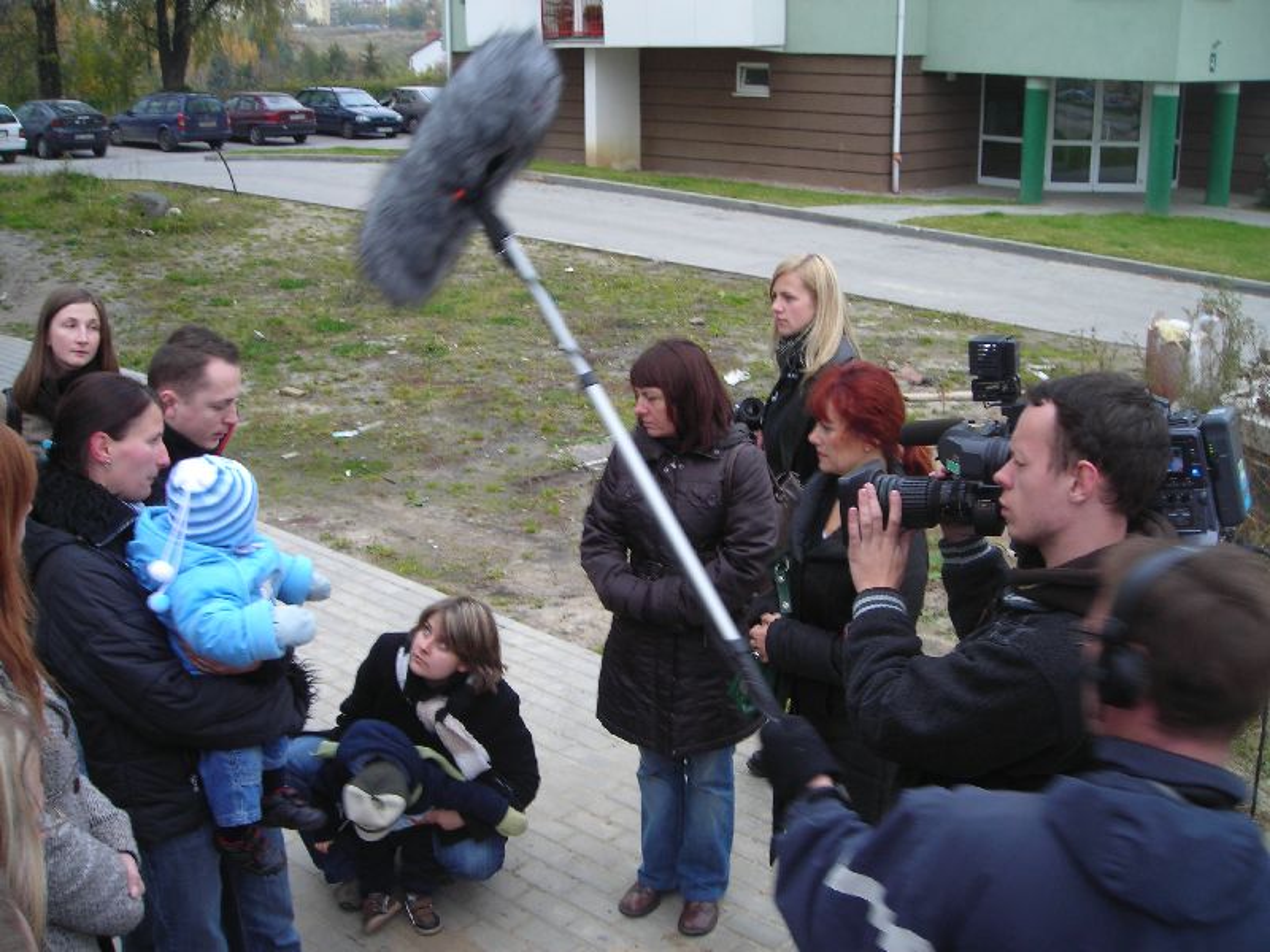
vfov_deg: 37.7
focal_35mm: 38
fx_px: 1394
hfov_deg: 49.0
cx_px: 635
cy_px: 476
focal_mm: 6.3
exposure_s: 1/16.6
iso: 50
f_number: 3.2
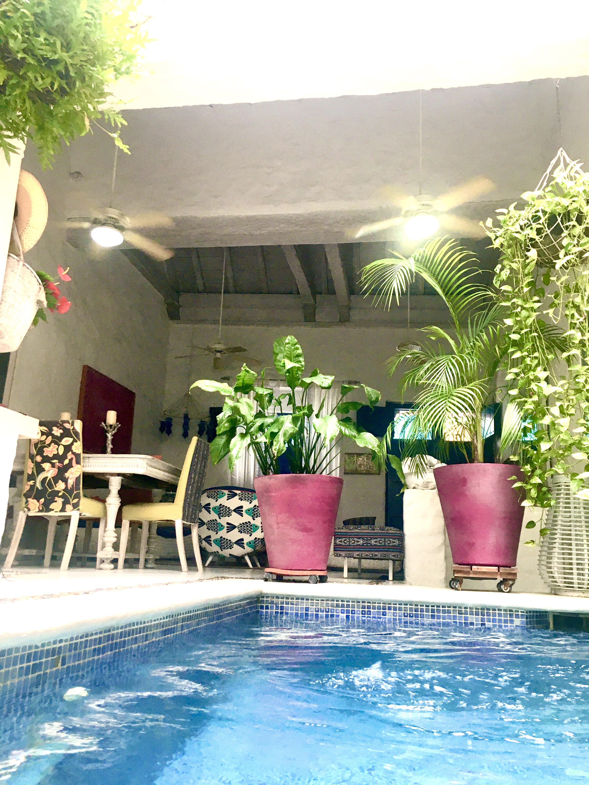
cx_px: 294
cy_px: 392
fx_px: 658
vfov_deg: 61.7
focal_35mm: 29
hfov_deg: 48.2
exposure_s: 1/30
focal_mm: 4.15
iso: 64
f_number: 2.2
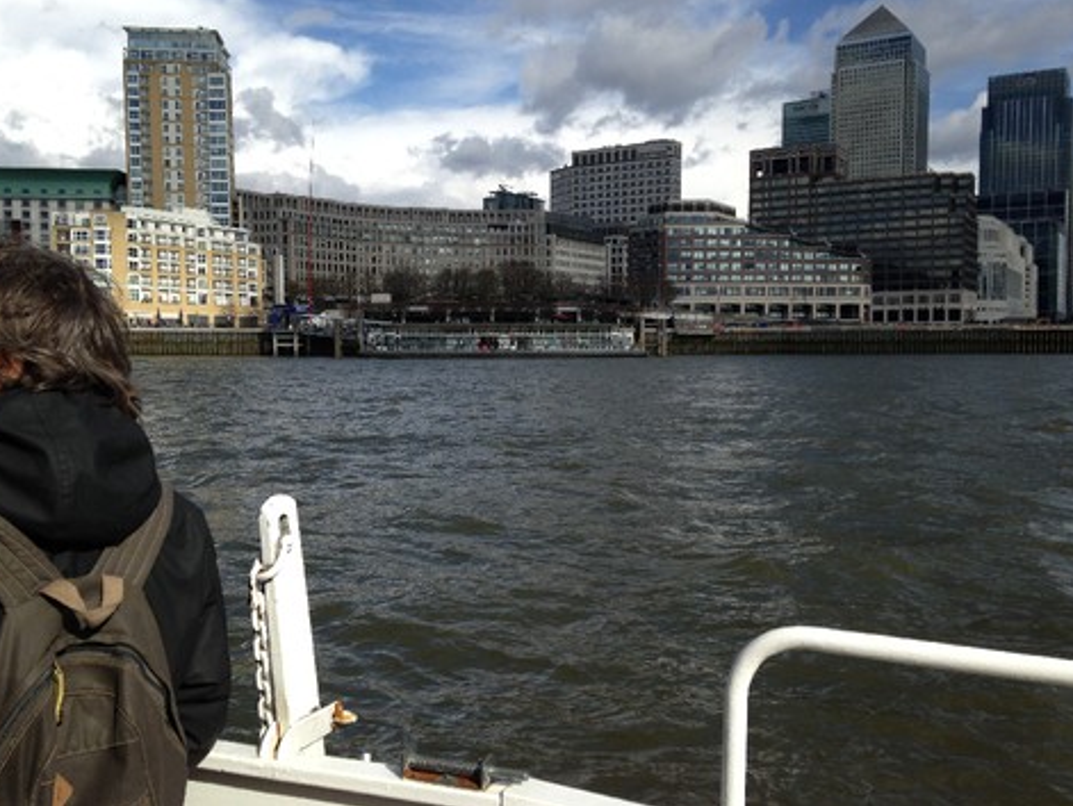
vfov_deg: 40.7
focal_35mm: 35
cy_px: 386
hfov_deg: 52.6
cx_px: 535
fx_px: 1086
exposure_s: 1/2169
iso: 64
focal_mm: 4.12
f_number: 2.4
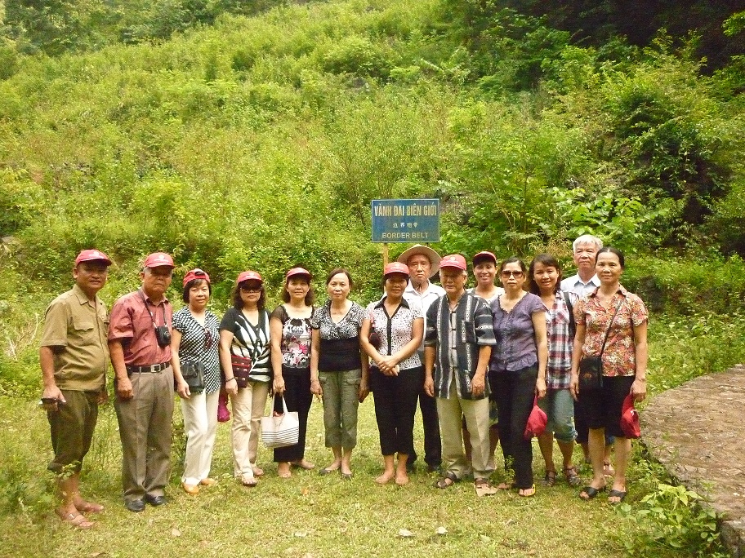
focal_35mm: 33
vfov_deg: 42.9
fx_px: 710
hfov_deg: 55.4
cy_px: 279
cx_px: 372
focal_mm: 5.5
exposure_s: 1/320
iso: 1600
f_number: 8
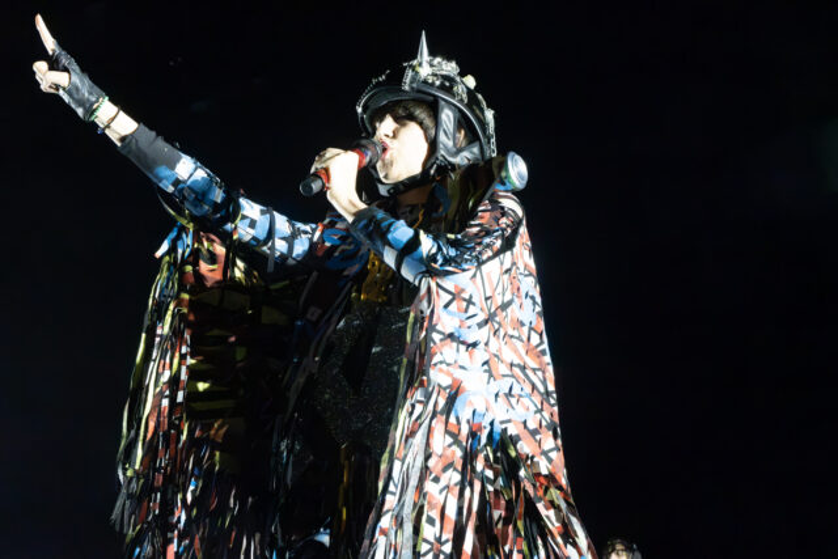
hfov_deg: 40.3
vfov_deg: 27.5
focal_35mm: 49
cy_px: 280
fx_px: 1141
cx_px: 419
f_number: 11
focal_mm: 49
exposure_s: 1/800
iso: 64000
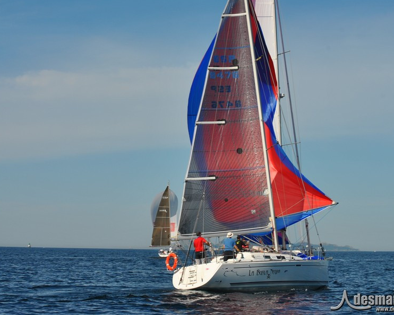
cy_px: 158
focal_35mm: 94
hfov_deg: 20.5
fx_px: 1091
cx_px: 197
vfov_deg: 16.4
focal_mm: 55
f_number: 9
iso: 100
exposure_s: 1/320
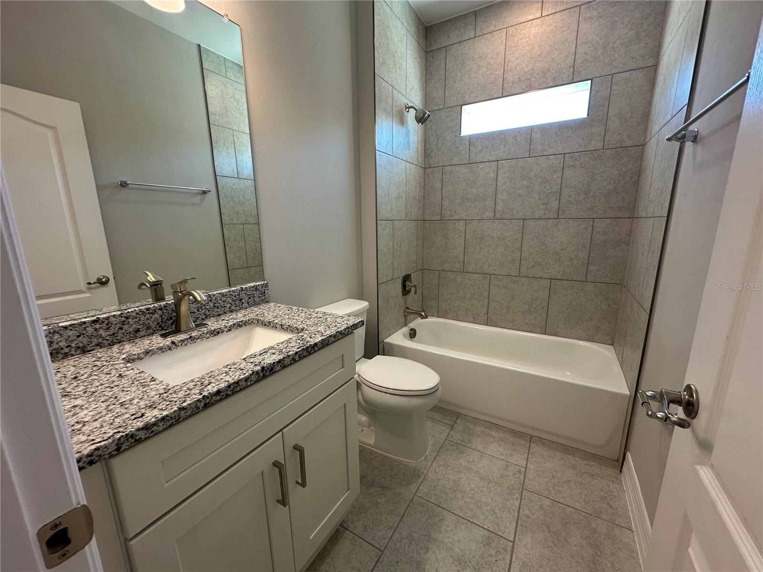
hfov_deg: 102.1
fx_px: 309
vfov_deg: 85.7
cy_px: 286
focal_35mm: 14
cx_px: 382
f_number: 2.2
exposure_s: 1/120
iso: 160
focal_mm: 2.22
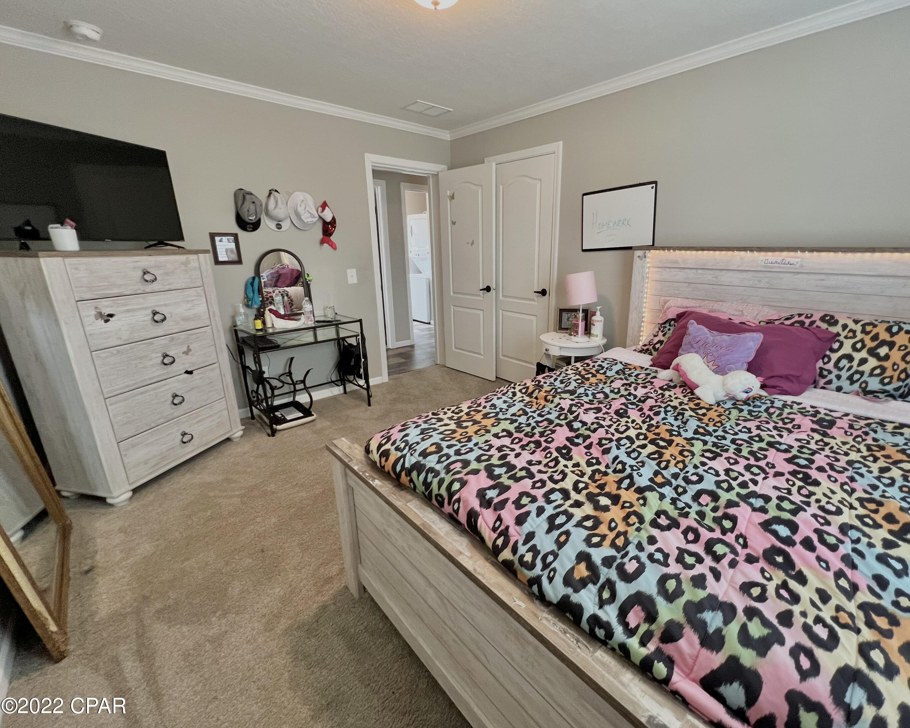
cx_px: 502
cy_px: 364
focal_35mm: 14
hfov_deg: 100.4
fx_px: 377
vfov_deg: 88.0
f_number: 1.8
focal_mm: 1.57
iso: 250
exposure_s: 1/60
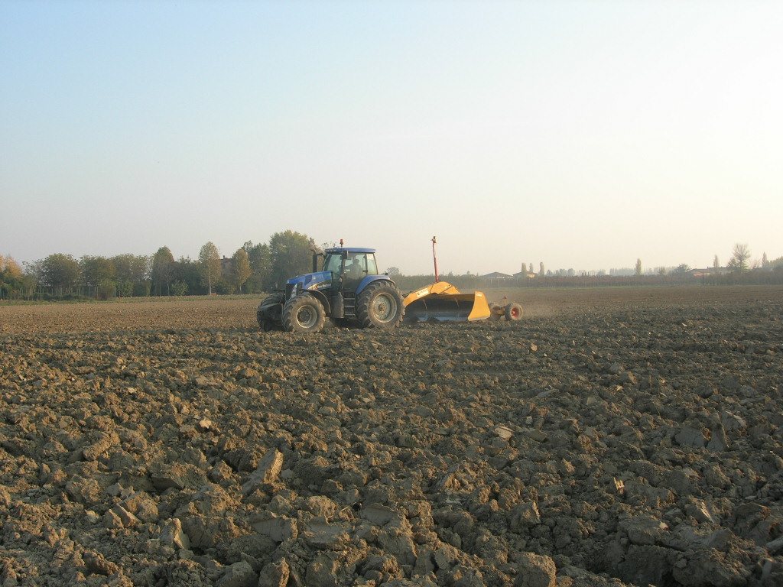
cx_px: 392
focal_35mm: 38
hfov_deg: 49.0
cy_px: 294
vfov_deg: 37.7
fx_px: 860
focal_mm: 7.8
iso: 64
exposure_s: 1/215
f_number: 4.8
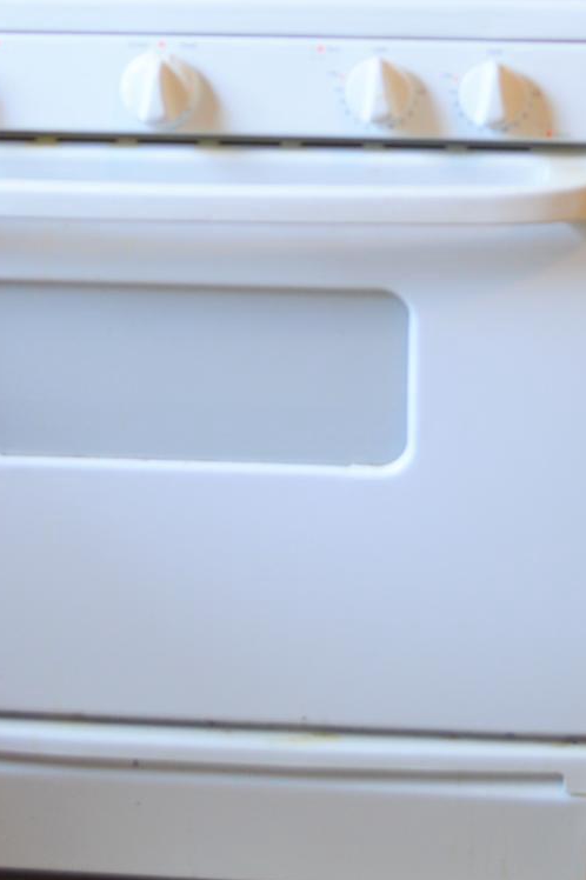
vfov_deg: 24.4
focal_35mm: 80
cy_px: 35
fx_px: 1955
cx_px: 230
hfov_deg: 17.0
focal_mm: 26
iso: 400
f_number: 4.2
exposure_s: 1/30
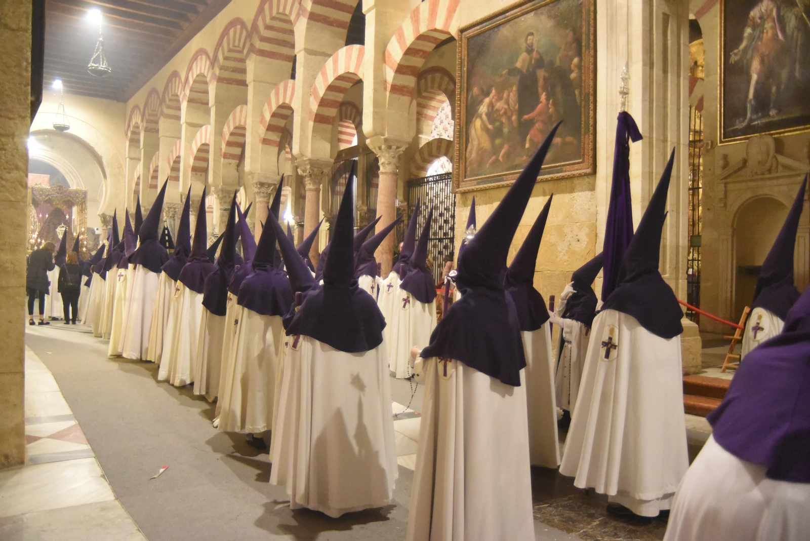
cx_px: 405
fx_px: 698
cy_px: 270
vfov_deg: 42.4
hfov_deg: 60.3
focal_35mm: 31
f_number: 3.5
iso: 11400
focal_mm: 31
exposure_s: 1/125
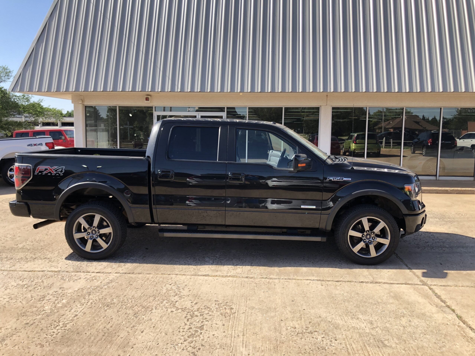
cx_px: 238
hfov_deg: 63.4
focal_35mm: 28
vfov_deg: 49.7
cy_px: 178
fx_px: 384
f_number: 1.8
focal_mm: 3.99
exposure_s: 1/684
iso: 20
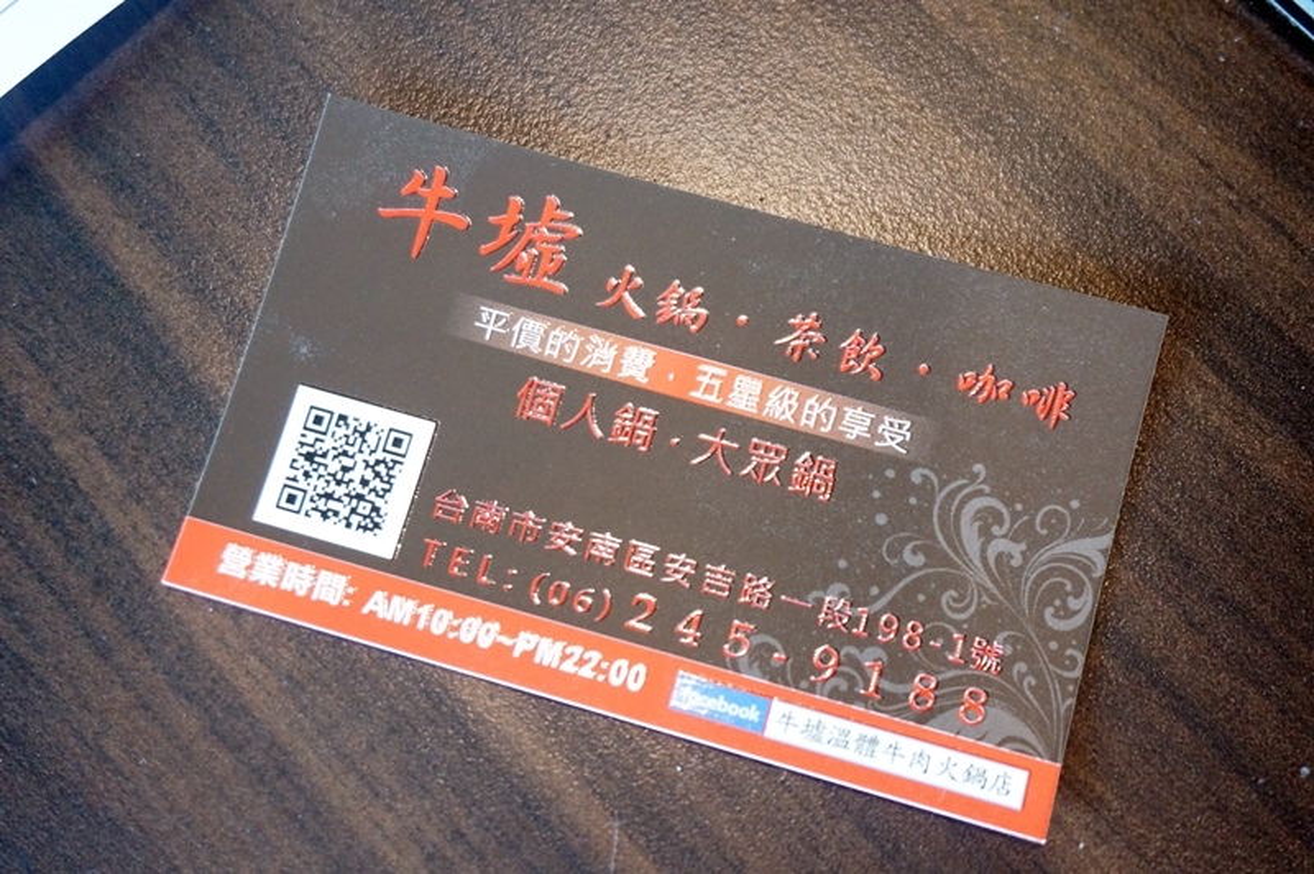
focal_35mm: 45
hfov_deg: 43.6
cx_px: 657
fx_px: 1641
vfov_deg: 29.8
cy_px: 437
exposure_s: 1/50
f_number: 5
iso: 3200
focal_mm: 30
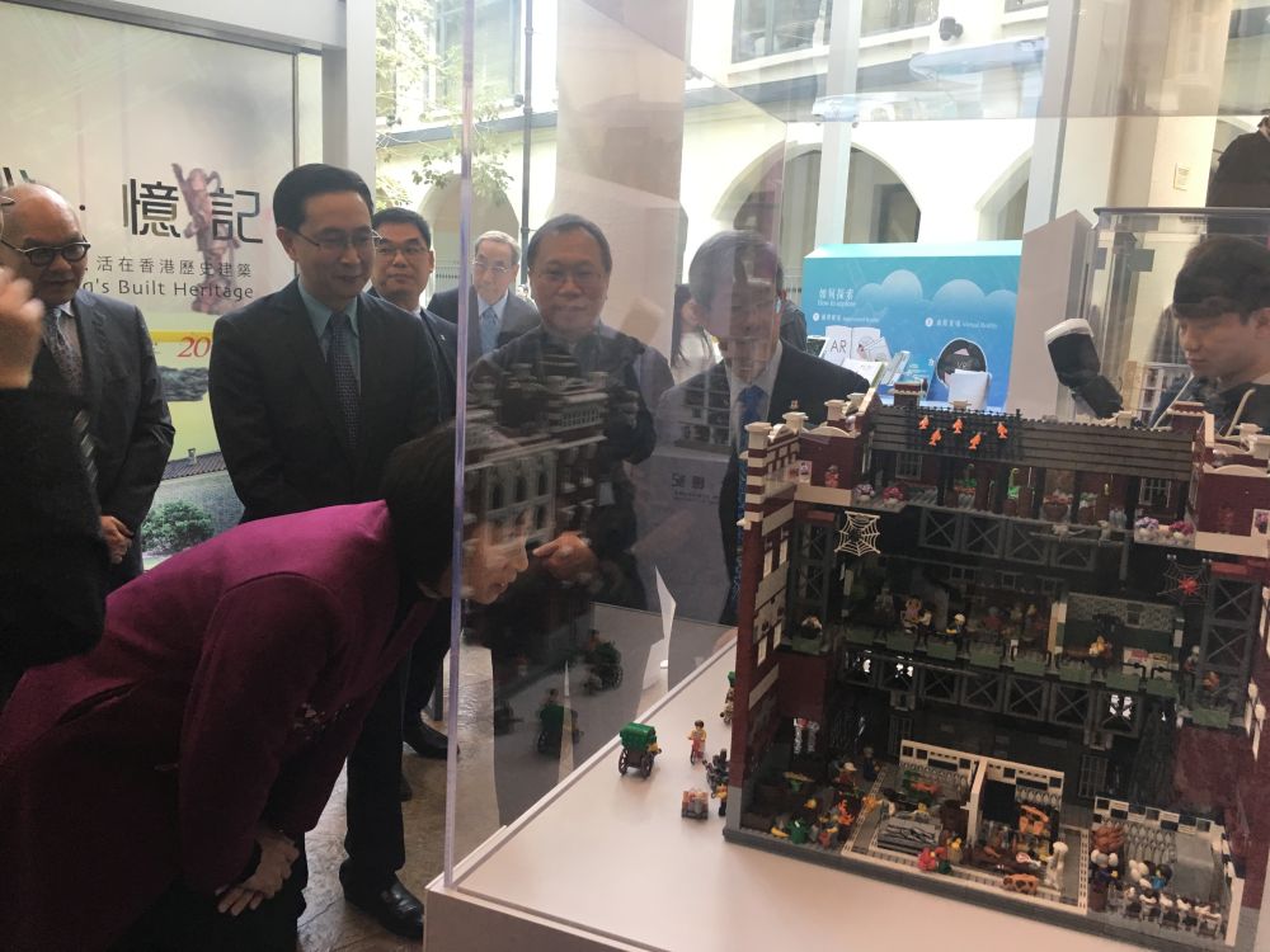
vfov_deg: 48.2
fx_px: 1064
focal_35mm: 29
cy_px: 476
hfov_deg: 61.7
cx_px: 635
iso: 64
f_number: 2.2
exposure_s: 1/33
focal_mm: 4.15
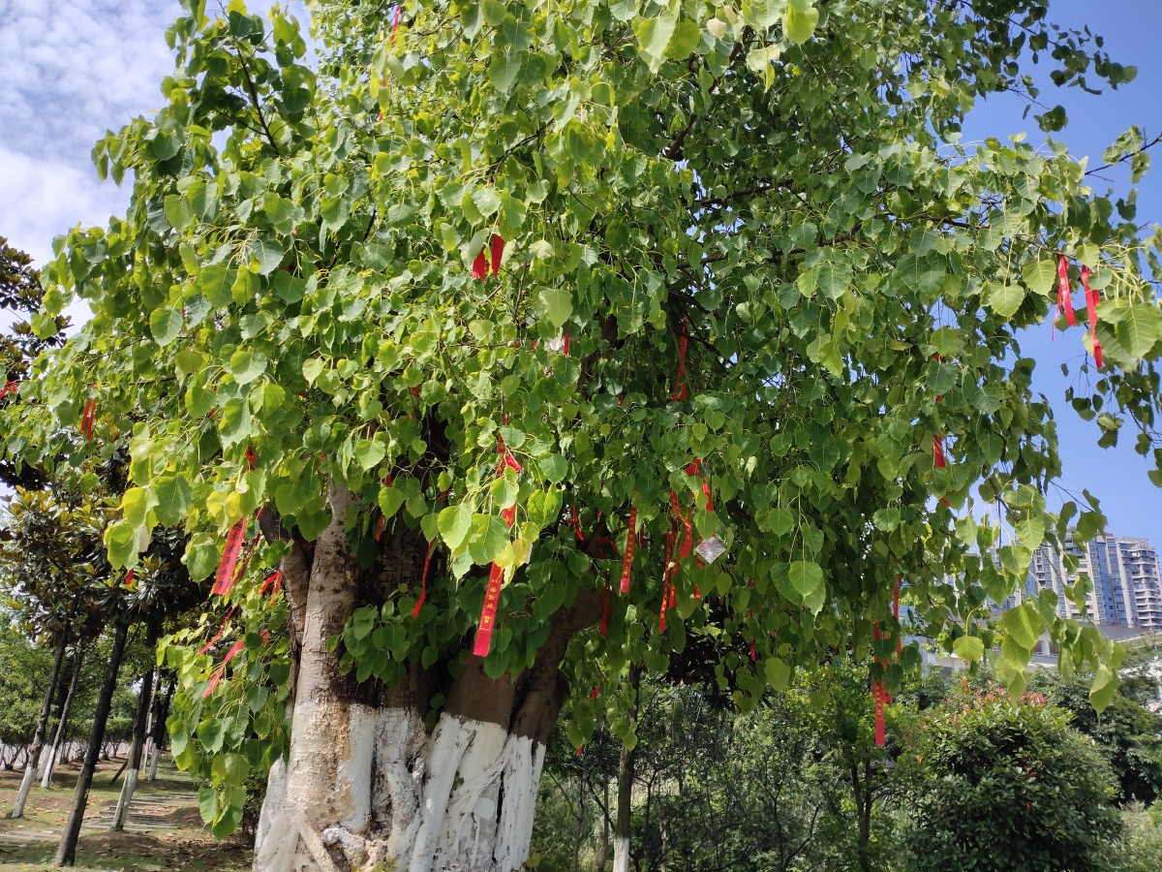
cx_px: 581
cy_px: 436
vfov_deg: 51.4
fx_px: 906
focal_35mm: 27
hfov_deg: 65.3
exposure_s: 1/1434
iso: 50
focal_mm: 4.05
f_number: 1.78
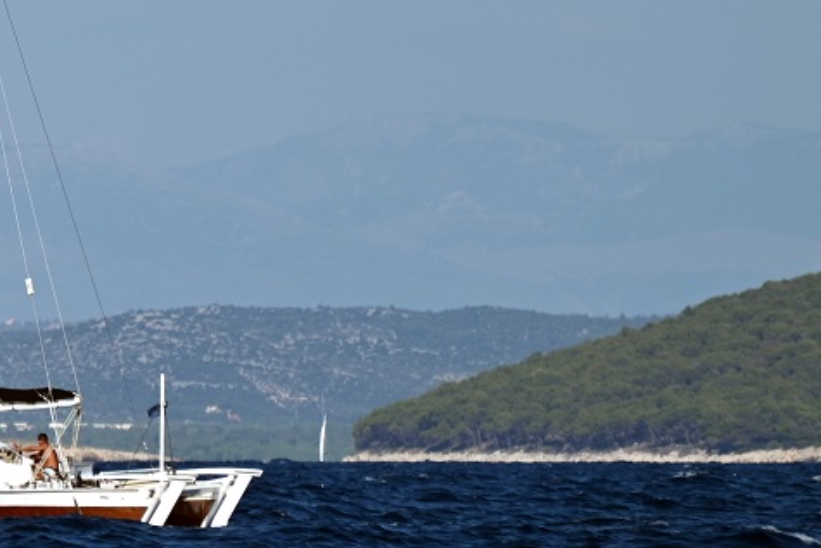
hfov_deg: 2.2
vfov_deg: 1.5
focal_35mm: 948
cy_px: 94
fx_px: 21625
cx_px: -287
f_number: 5.6
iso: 100
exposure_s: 1/1000
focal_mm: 300
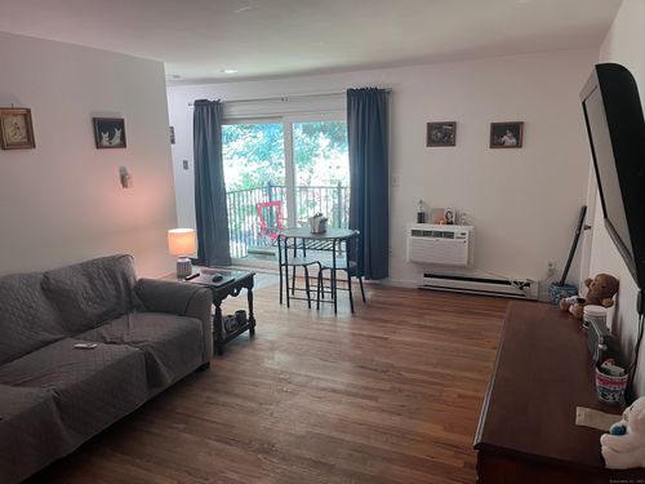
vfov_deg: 53.1
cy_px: 242
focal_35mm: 26
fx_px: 484
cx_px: 322
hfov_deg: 67.3
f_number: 1.6
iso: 250
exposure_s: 1/60
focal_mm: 5.1
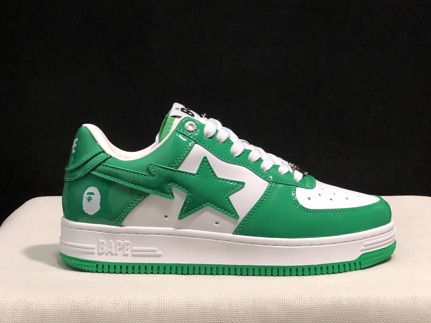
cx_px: 214
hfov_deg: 28.6
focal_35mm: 68
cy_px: 133
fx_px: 847
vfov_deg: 21.6
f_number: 2.8
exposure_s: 1/30
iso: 80
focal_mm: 6.6
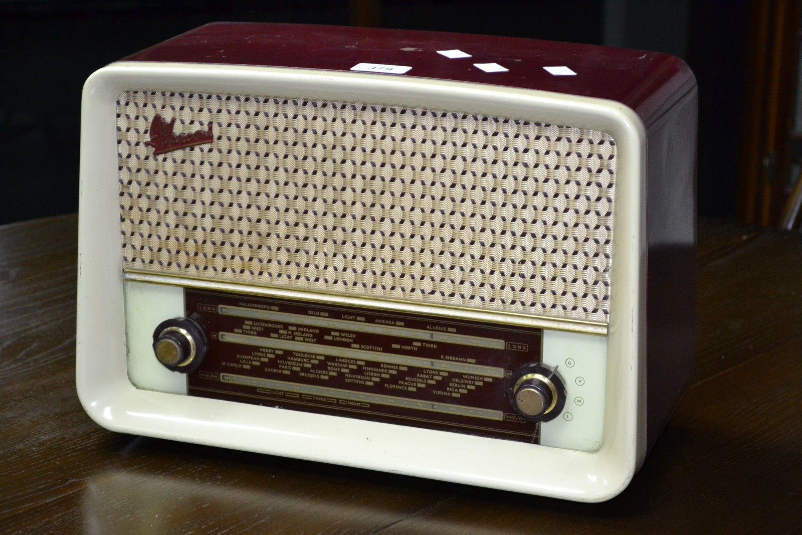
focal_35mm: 82
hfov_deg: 24.6
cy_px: 268
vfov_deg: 16.6
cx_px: 401
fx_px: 1838
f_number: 5.6
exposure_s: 1/60
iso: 2000
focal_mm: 55
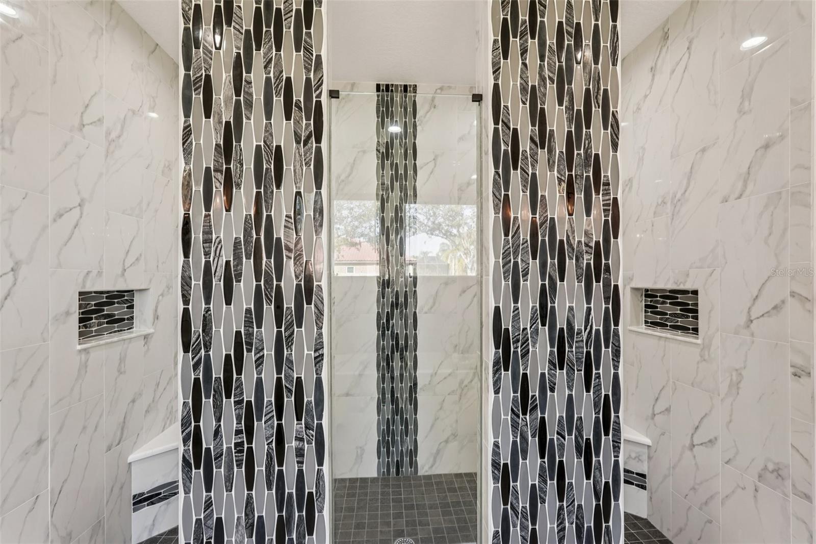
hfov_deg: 96.7
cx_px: 408
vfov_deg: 73.7
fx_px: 363
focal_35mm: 16
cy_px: 272
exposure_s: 1/25
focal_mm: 16
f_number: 8
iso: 400
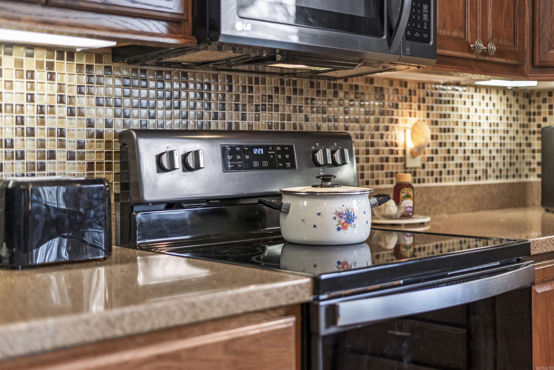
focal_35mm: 50
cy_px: 185
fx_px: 769
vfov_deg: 27.0
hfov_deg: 39.6
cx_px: 277
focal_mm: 50
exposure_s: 1/160
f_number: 2
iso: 400
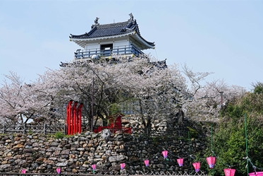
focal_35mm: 59
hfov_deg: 33.9
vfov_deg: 23.0
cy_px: 94
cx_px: 125
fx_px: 431
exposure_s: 1/400
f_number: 8
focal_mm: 55
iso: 100
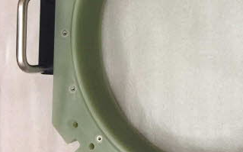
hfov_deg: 30.7
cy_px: 40
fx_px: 417
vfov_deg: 20.5
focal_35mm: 63
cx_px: 229
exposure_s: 1/30
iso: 160
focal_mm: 4.15
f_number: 2.2
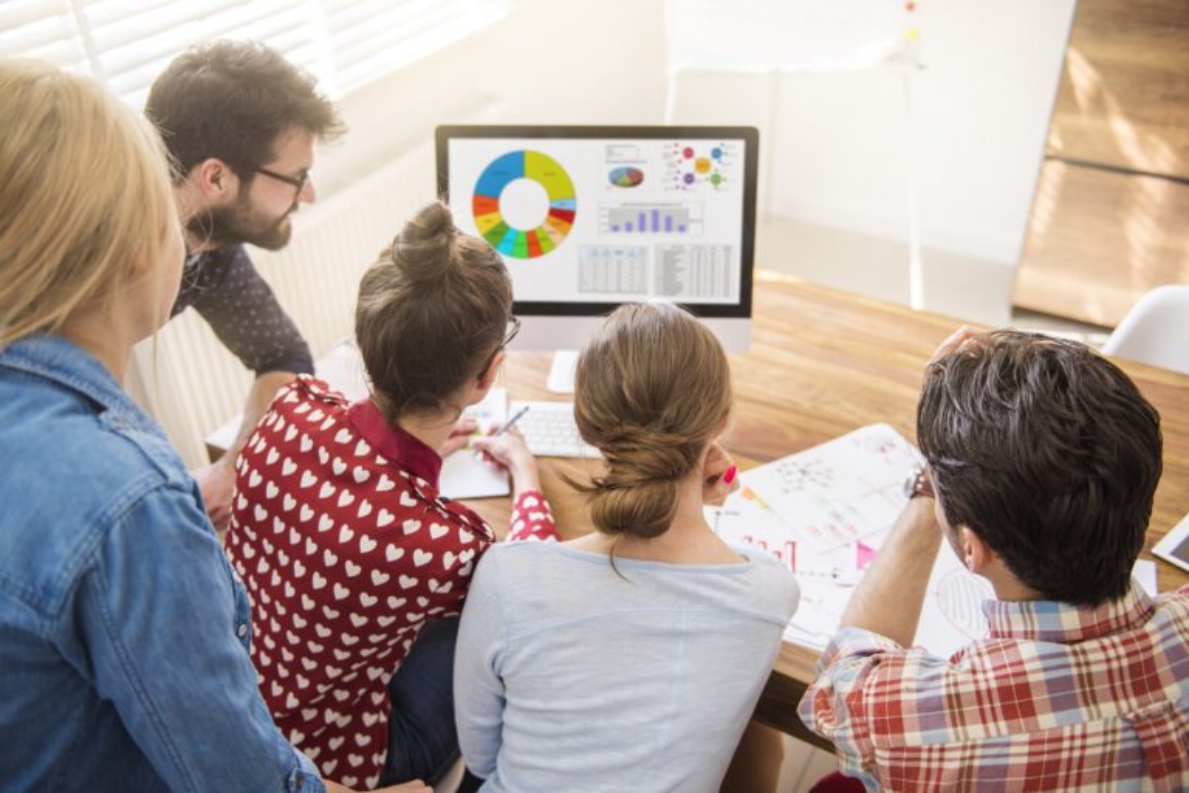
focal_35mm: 34
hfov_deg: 55.8
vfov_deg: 38.9
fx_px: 1123
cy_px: 396
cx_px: 594
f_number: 2.8
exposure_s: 1/80
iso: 100
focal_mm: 34
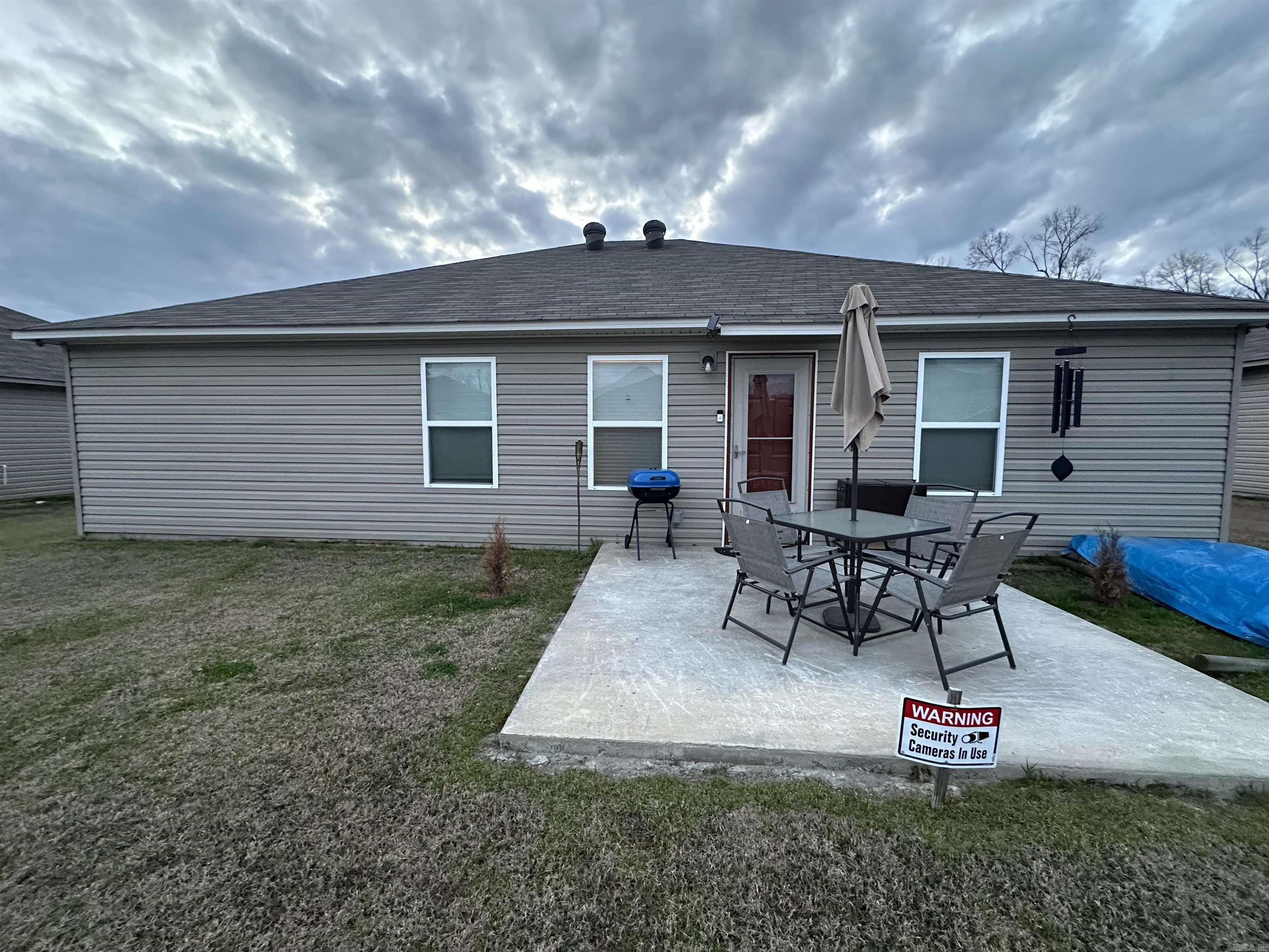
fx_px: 513
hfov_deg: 102.1
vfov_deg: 85.7
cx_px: 634
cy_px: 476
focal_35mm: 14
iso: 800
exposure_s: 1/60
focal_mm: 2.22
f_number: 2.2
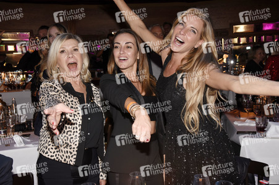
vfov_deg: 30.5
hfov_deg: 44.5
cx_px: 140
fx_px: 341
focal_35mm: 44
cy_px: 92
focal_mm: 44
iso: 1600
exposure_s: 1/40
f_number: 6.3
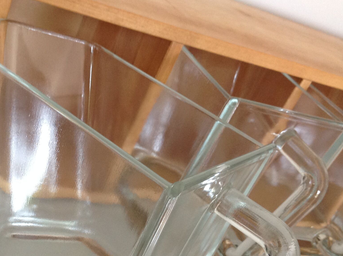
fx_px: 584
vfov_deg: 24.6
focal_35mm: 59
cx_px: 109
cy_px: 177
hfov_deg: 32.4
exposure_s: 1/15
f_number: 2.4
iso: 125
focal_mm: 4.28
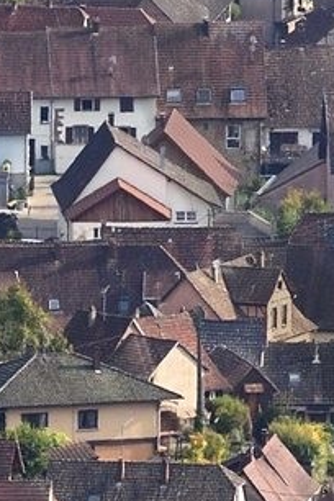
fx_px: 21847
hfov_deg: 0.9
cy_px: -165
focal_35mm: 1570
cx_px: 845
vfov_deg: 1.3
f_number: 13
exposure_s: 1/320
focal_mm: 200
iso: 400
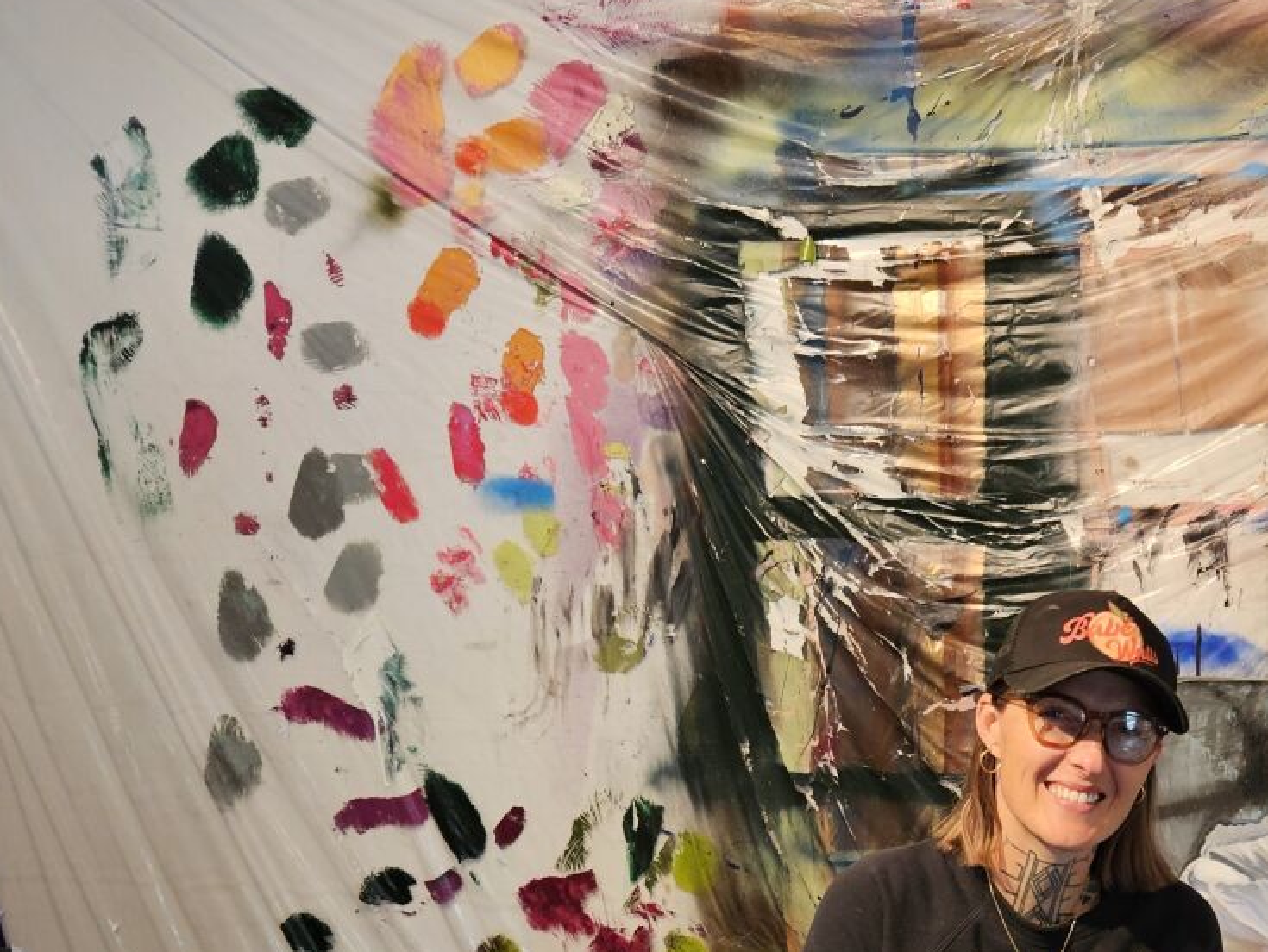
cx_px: 1033
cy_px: 891
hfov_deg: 35.5
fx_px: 1906
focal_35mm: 52
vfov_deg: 26.9
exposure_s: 1/120
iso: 125
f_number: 1.8
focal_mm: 5.4
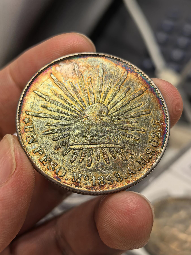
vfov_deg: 35.5
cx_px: 96
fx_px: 397
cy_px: 128
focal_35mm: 54
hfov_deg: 27.0
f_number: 2
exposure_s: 1/100
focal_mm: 6.98
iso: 80
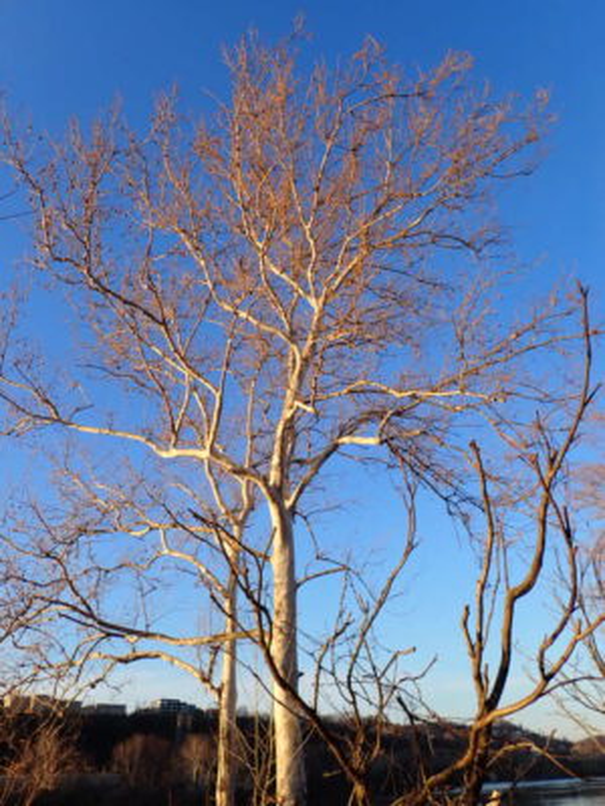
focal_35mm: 25
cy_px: 403
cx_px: 302
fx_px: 583
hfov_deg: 54.9
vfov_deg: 69.4
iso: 100
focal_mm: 4.5
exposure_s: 1/640
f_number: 2.8
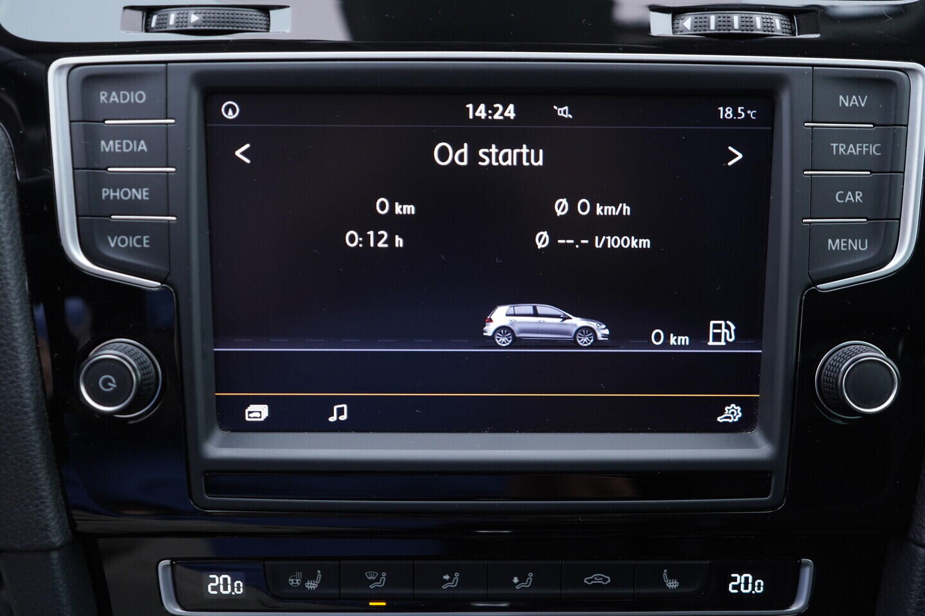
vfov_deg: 36.9
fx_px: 925
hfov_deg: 53.1
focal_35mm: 36
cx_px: 462
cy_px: 308
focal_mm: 24
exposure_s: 1/40
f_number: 2.8
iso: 250
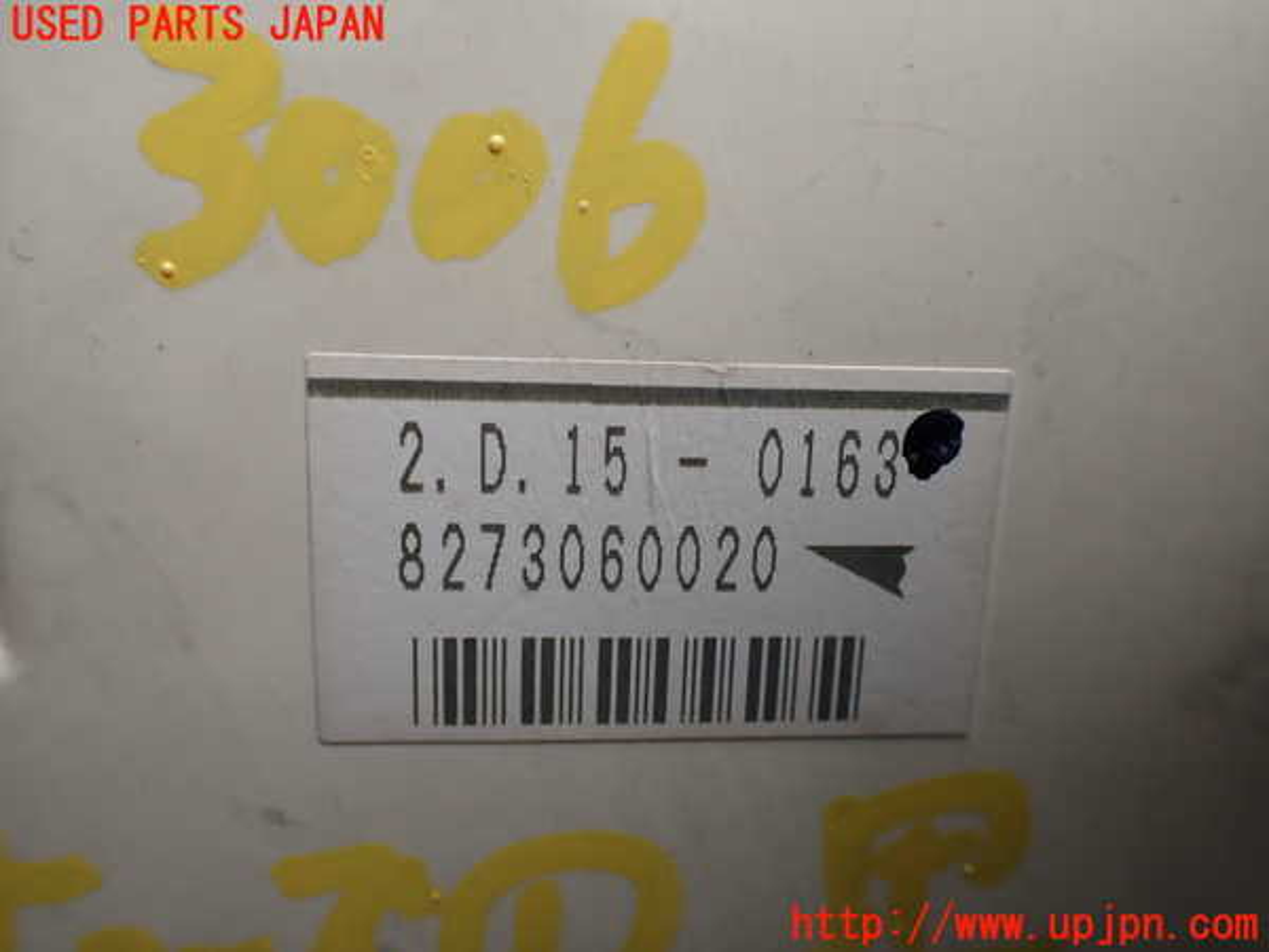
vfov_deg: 46.8
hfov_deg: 60.0
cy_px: 476
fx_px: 1100
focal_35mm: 30
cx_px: 634
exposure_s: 1/160
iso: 100
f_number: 2.3
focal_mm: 5.4
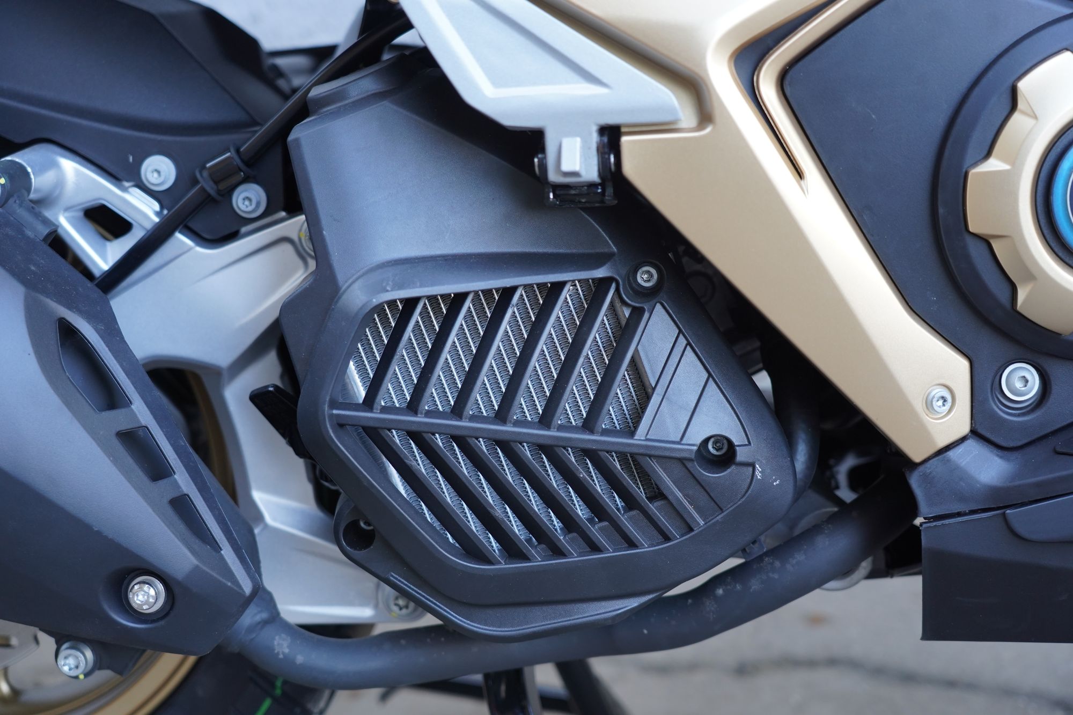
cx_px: 536
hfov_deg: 31.9
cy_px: 358
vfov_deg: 21.6
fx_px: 1877
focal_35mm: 63
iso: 1000
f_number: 4
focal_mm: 63
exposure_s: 1/160
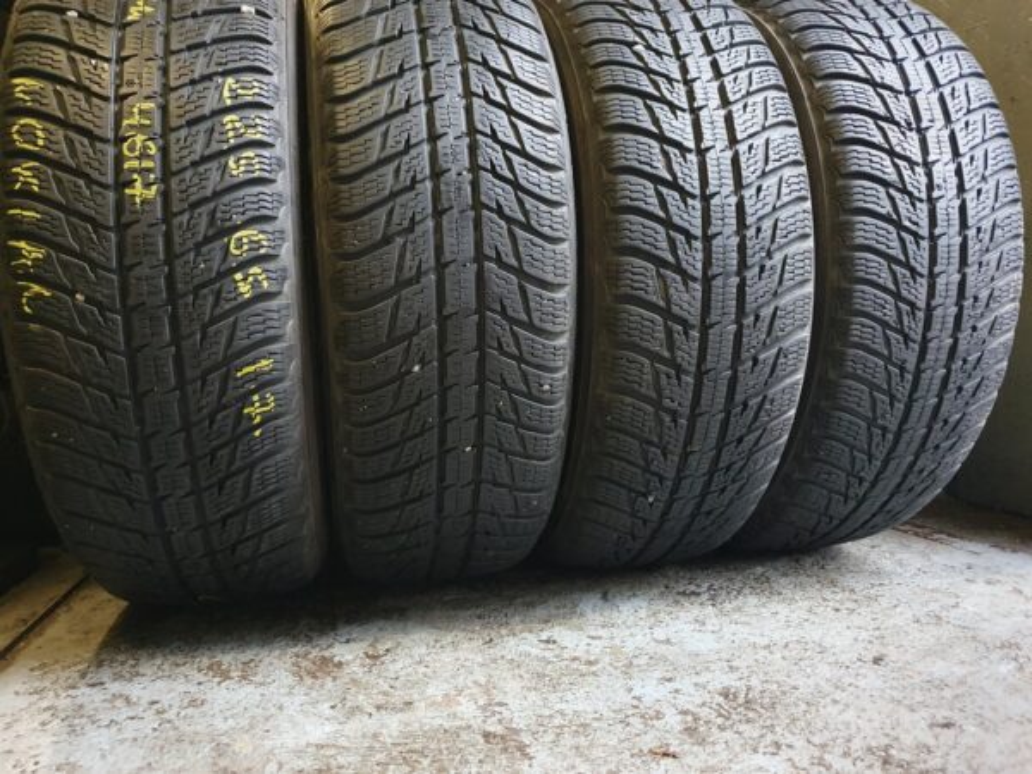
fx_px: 775
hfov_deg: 67.3
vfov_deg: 53.1
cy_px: 387
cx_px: 516
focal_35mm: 26
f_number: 1.5
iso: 500
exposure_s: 1/14
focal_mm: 4.32
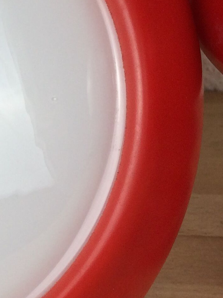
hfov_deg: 13.6
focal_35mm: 100
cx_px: -151
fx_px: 859
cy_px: 99
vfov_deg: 19.6
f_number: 2.2
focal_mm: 4.15
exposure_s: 1/100
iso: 50
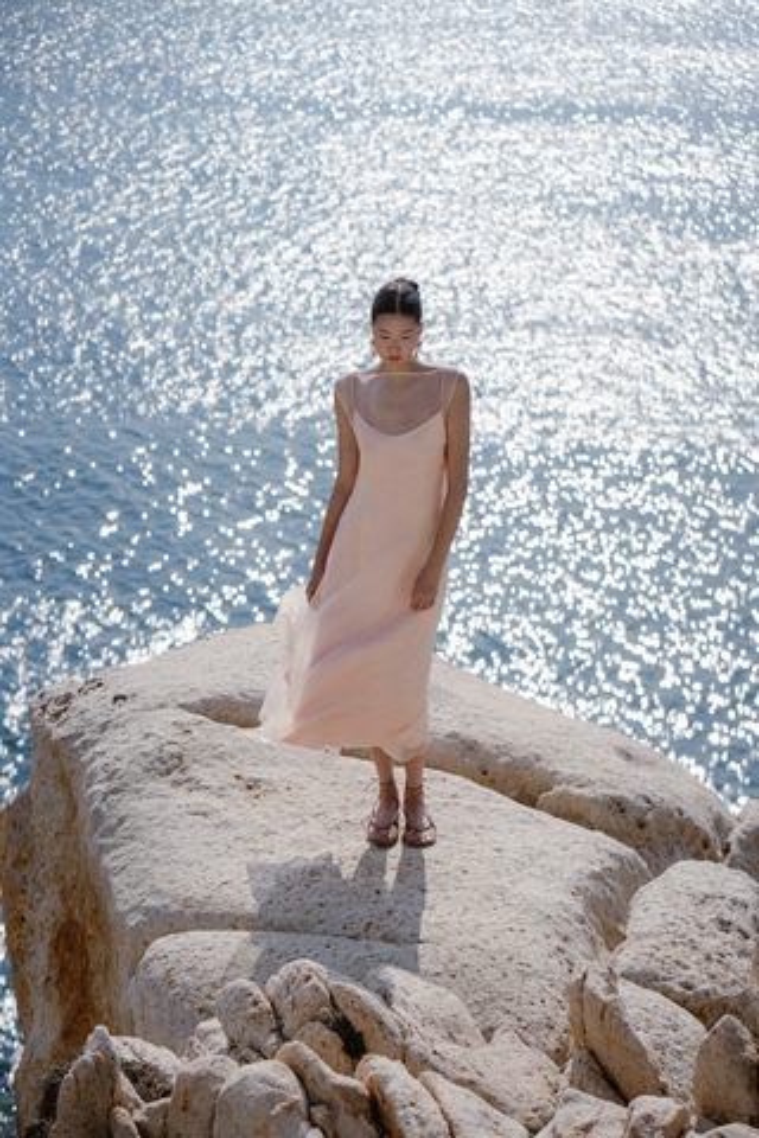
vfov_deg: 23.9
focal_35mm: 85
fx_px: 2688
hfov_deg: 16.1
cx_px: 380
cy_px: 569
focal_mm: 85
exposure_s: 1/6400
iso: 640
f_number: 4
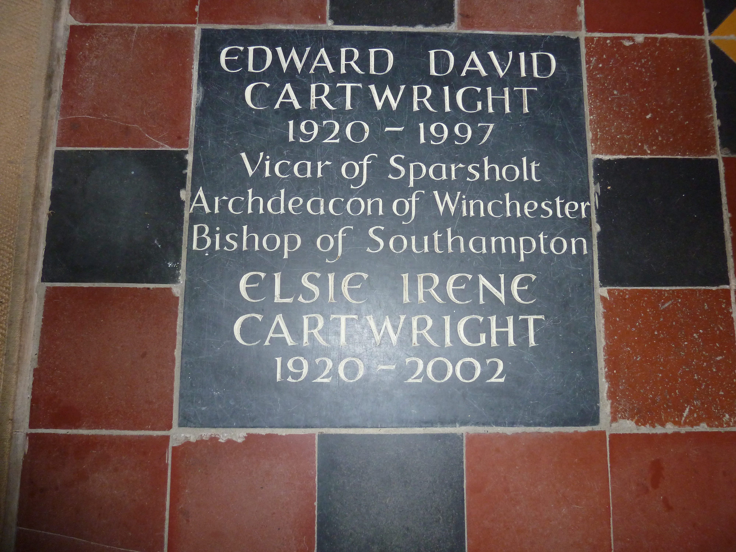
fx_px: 532
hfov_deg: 69.4
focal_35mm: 25
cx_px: 368
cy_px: 276
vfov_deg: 54.9
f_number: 3.3
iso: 200
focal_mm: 4.1
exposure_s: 1/30
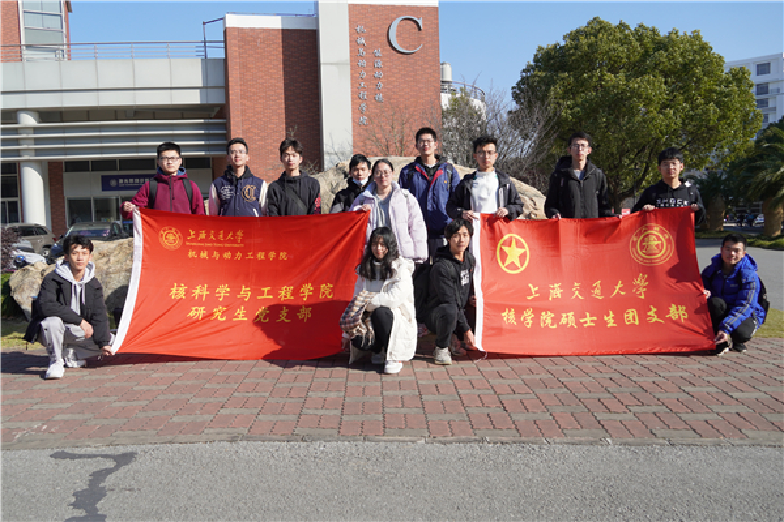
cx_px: 392
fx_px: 653
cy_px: 261
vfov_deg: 43.6
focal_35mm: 30
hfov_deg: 61.9
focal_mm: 20
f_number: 4.5
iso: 100
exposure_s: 1/640
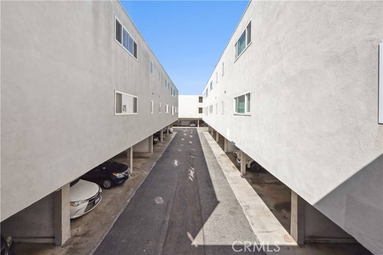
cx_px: 192
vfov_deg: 81.1
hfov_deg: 104.3
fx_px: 149
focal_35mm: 14
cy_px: 128
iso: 100
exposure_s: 1/200
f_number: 9
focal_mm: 14
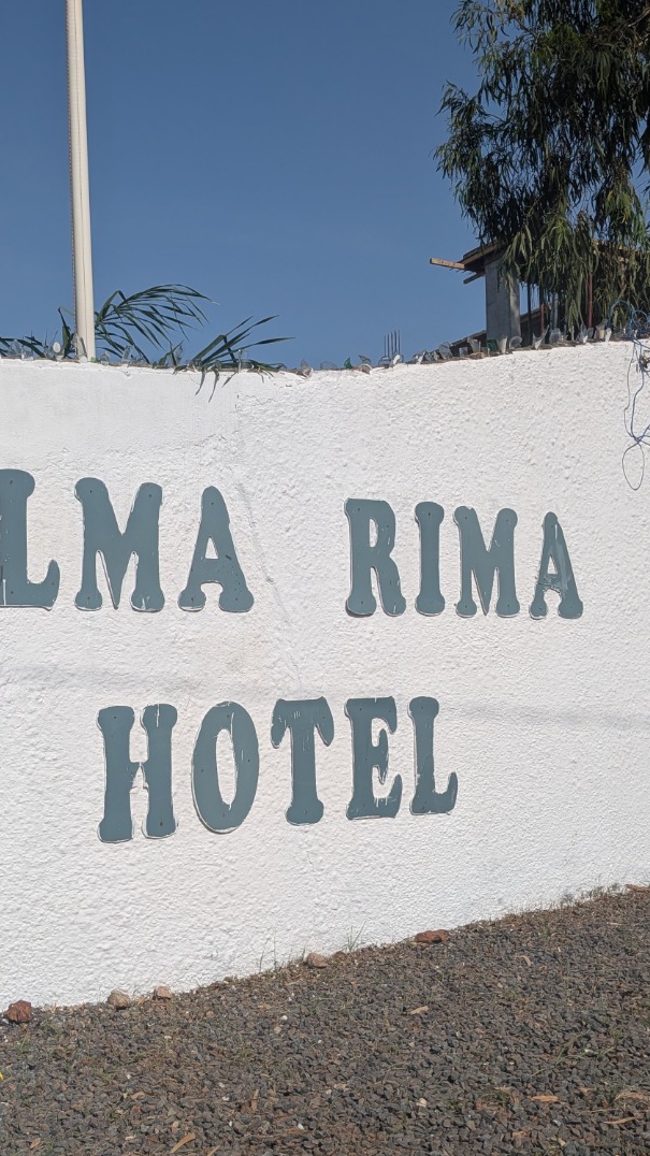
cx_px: 208
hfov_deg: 33.4
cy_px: 578
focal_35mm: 35
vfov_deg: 56.6
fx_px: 1073
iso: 50
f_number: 1.7
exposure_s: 1/4386
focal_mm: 4.53
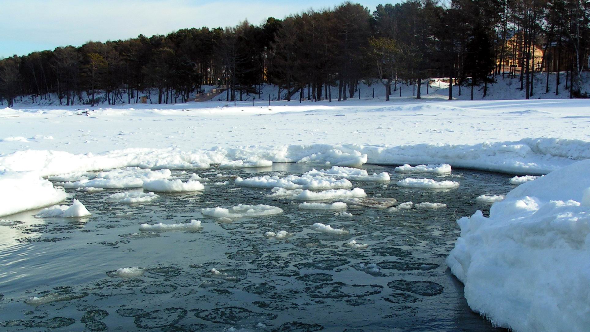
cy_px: 225
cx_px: 303
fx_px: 813
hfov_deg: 39.9
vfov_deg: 22.9
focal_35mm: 52
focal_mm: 6.9
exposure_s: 1/250
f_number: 5.6
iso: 50
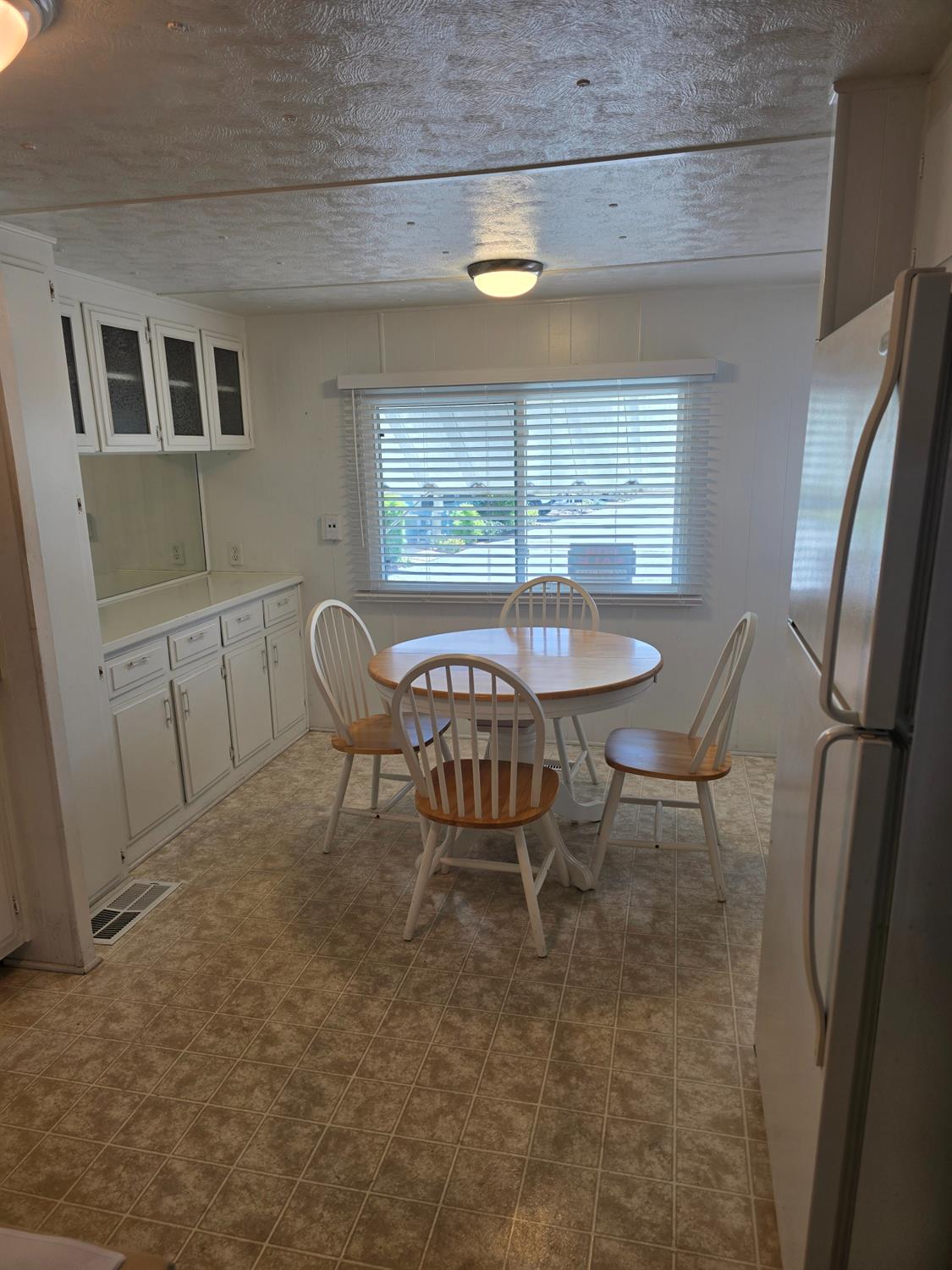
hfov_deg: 58.9
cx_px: 476
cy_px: 635
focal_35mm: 23
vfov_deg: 73.9
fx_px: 843
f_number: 1.7
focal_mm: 6.3
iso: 32
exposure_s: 1/120
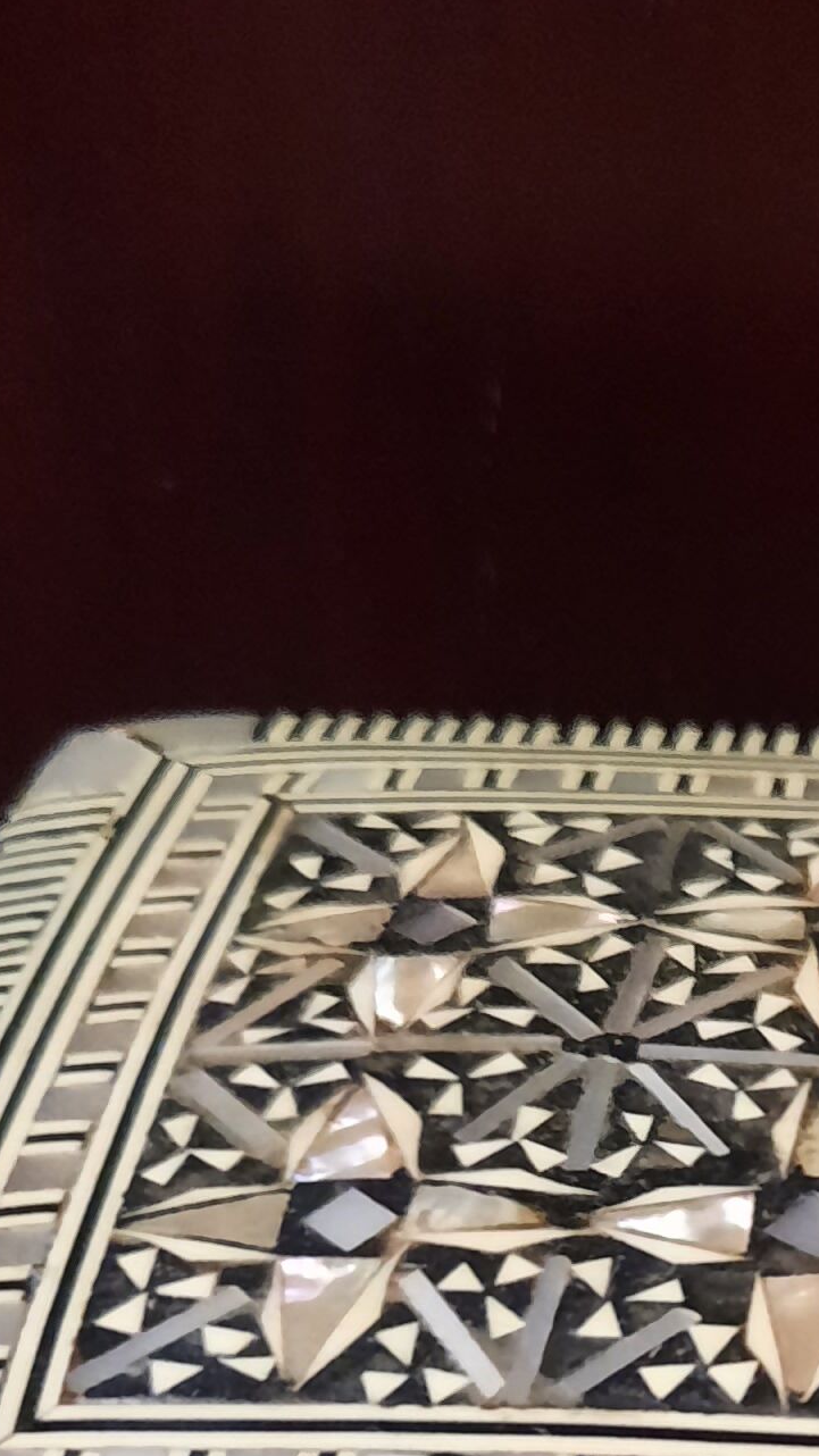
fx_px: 3282
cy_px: 1659
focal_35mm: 85
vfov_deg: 23.3
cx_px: 1203
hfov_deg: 13.5
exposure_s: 1/25
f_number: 2
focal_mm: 4.6
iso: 640
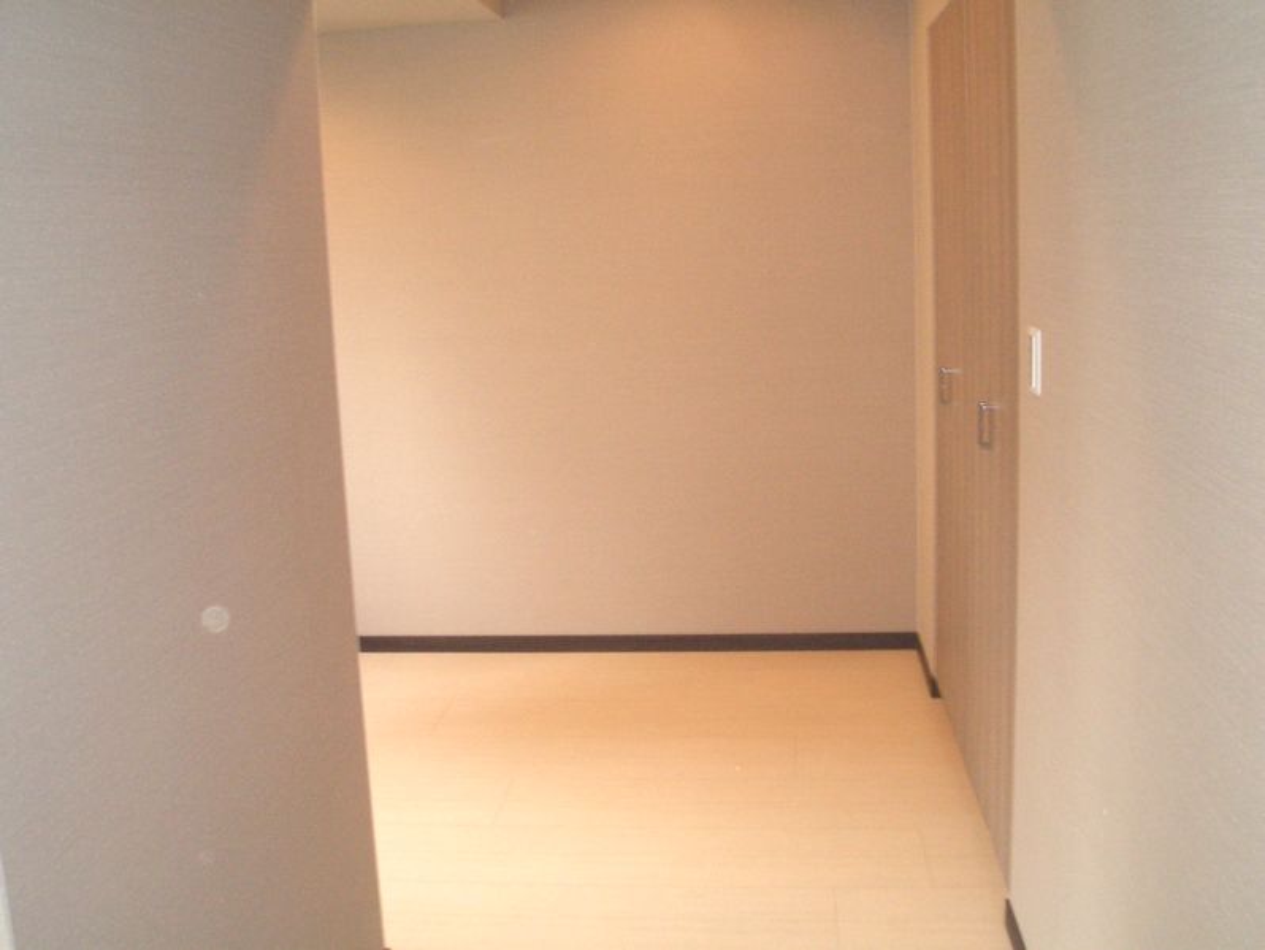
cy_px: 475
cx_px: 632
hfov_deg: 51.3
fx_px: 1316
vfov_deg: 39.7
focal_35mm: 36
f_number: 4
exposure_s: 1/40
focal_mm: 4.8
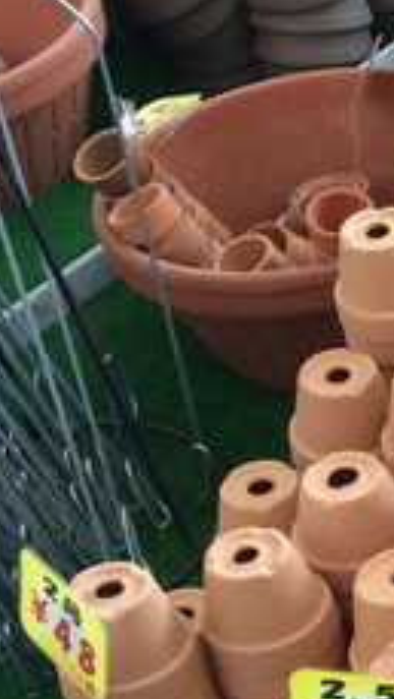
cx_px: 1353
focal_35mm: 124
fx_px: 2301
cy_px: 383
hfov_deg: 7.8
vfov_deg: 17.3
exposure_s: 1/30
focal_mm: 4.15
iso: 32
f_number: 2.2
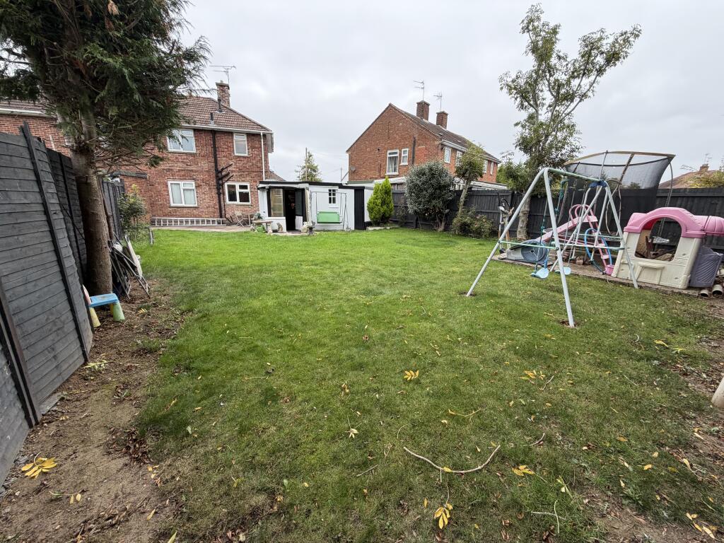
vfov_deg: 85.7
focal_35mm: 14
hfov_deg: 102.1
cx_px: 362
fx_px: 293
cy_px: 272
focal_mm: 2.22
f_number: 2.2
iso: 50
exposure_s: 1/121
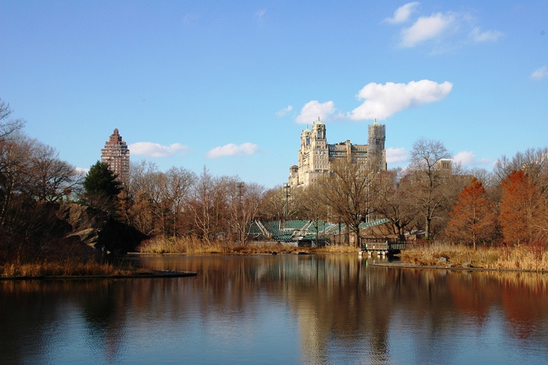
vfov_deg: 28.0
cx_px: 274
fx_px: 730
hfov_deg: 41.1
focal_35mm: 48
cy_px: 182
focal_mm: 32
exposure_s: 1/250
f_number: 10
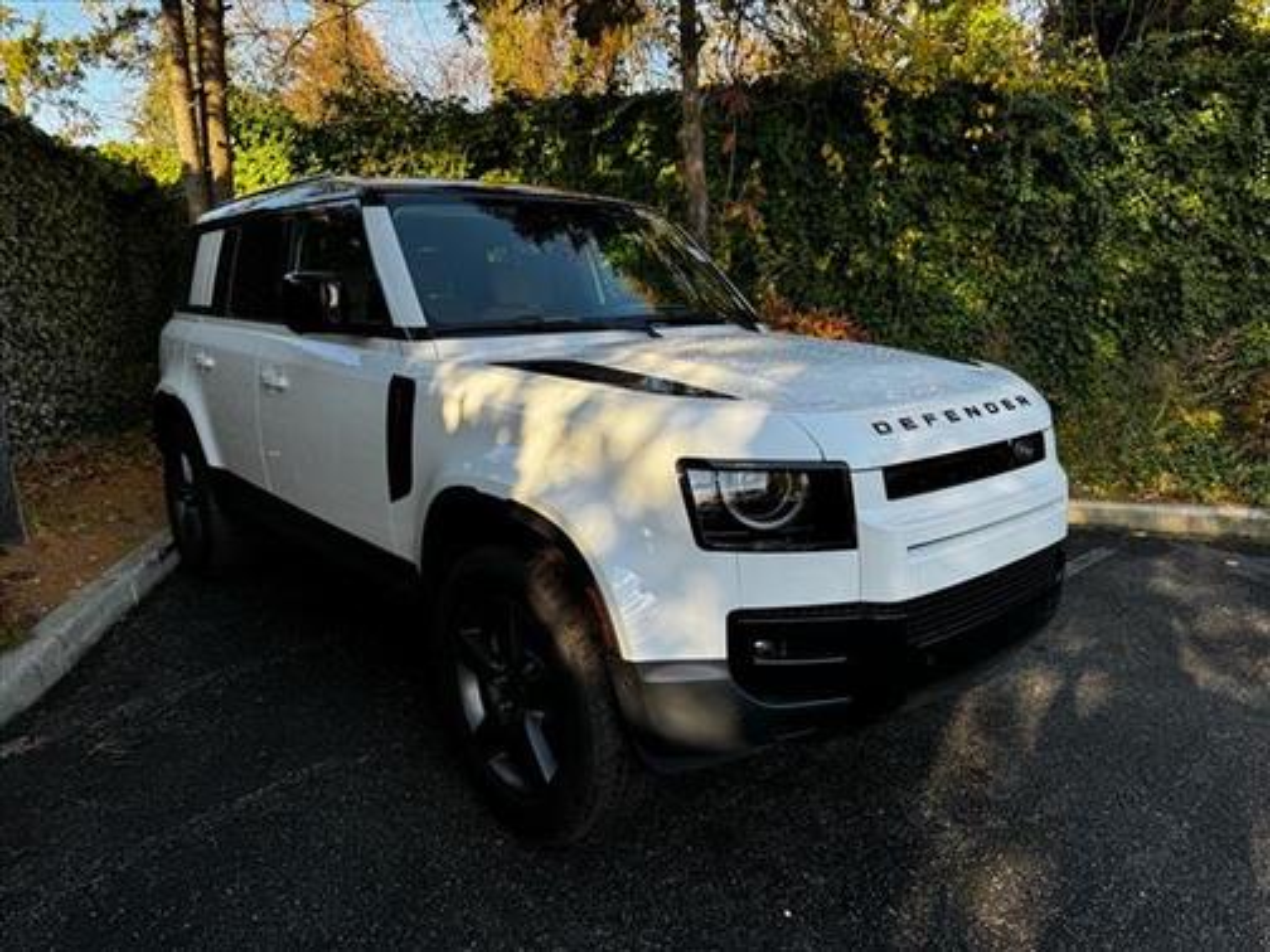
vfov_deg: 56.8
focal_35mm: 24
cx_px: 635
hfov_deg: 71.6
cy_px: 476
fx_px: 881
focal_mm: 6.76
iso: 80
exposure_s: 1/535
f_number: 1.78
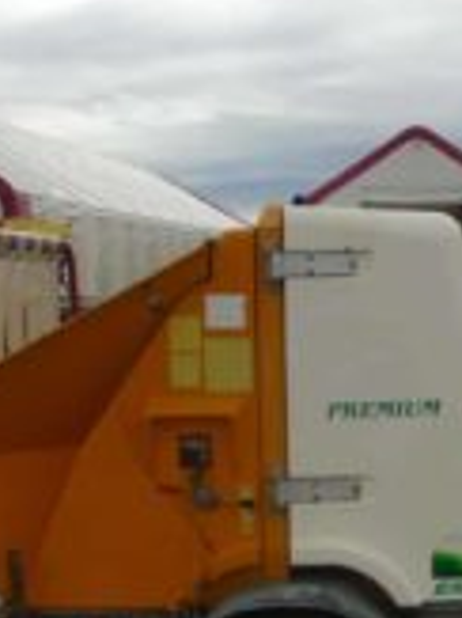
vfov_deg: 30.0
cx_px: 345
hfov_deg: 22.7
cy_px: 421
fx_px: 1140
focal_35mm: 64
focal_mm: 4.6
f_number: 3.2
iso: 100
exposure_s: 1/320
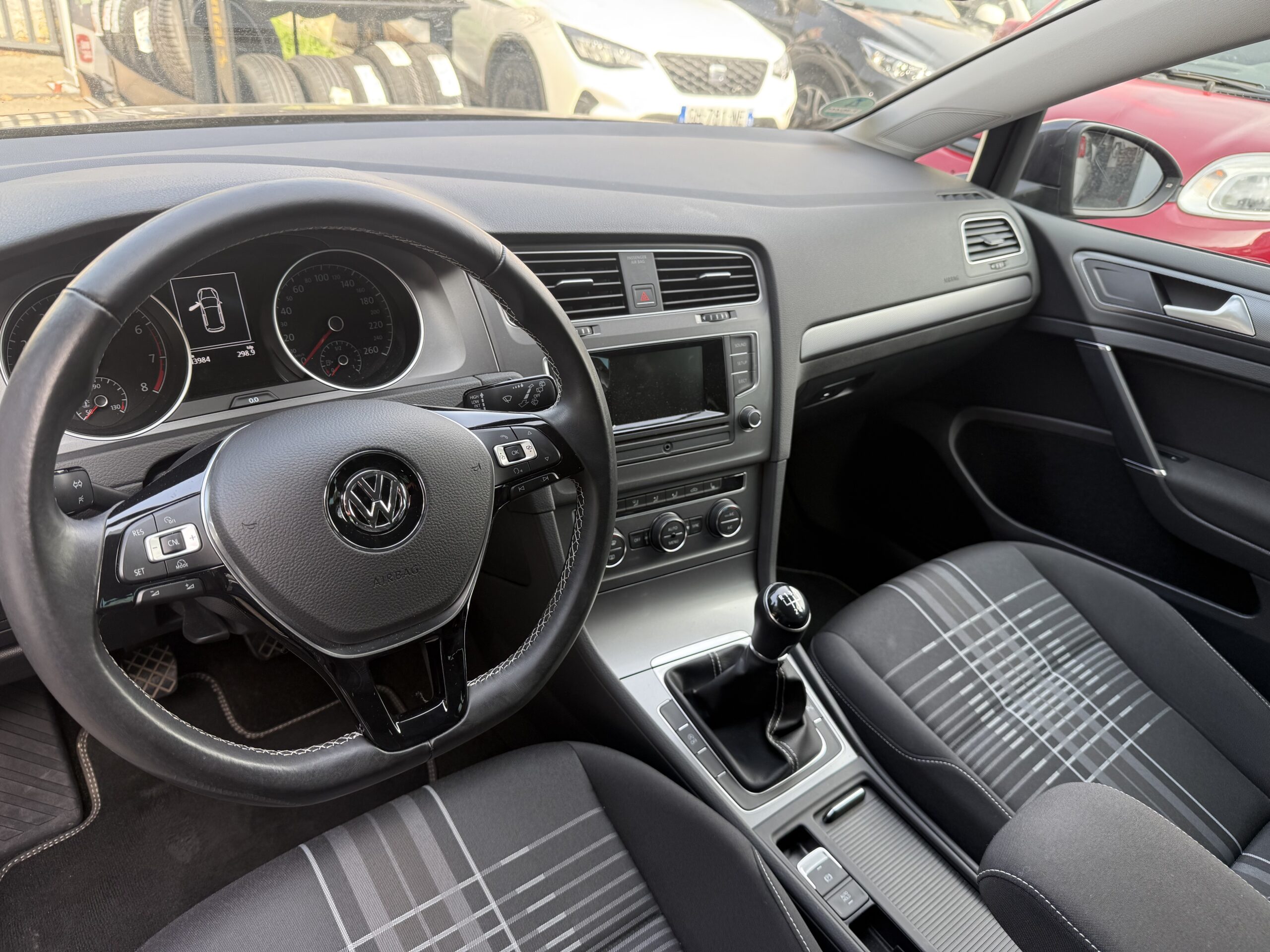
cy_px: 476
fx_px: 881
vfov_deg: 56.8
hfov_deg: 71.6
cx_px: 635
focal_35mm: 24
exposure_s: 1/121
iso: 100
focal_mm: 6.76
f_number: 1.78
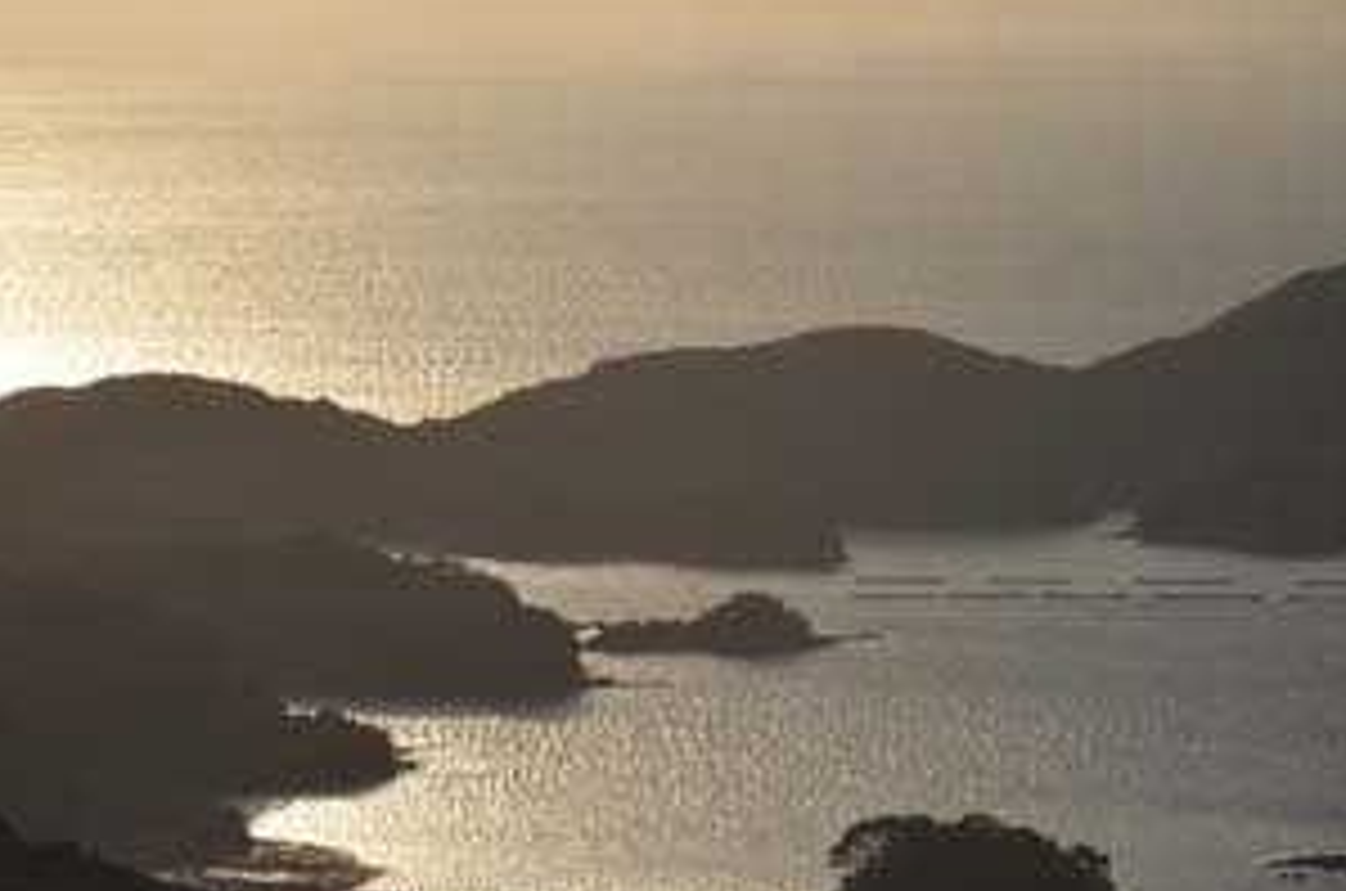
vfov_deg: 5.6
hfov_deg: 8.4
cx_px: 315
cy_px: 272
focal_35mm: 245
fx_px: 9132
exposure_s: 1/6400
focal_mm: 105
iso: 400
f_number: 8
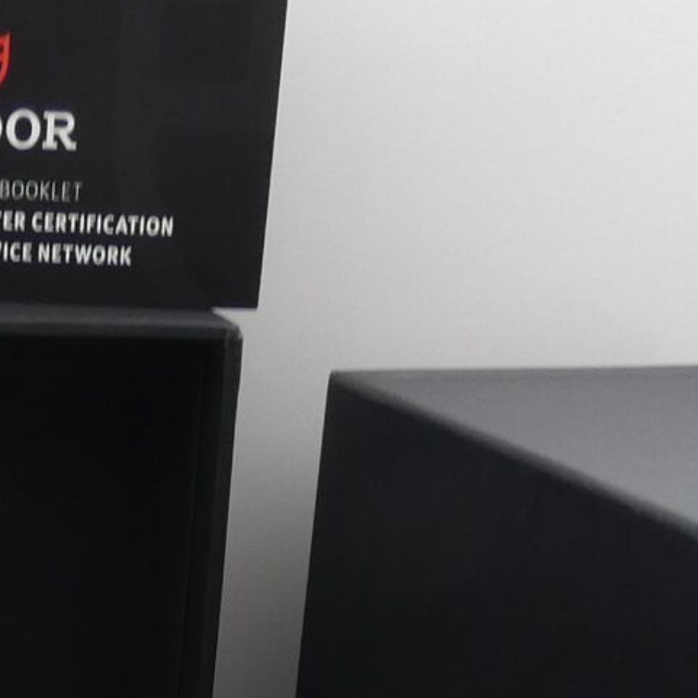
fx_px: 2144
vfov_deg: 16.3
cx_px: -58
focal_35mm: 94
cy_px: 1142
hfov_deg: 17.9
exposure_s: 1/100
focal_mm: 3.6
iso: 80
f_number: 2.8
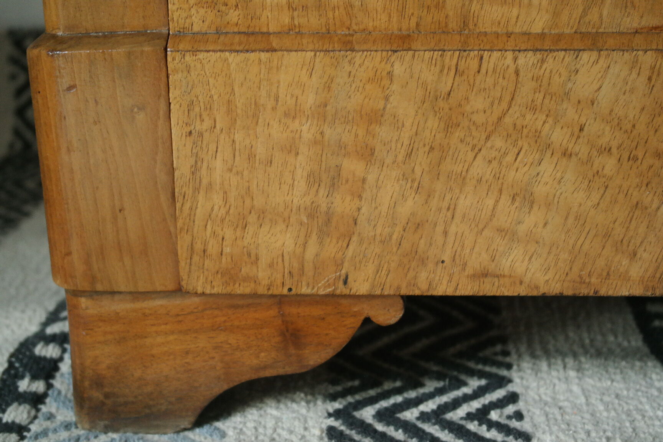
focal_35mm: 58
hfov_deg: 34.5
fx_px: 1068
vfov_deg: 23.4
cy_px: 221
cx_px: 332
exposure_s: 1/30
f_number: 5.6
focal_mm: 38
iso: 1600
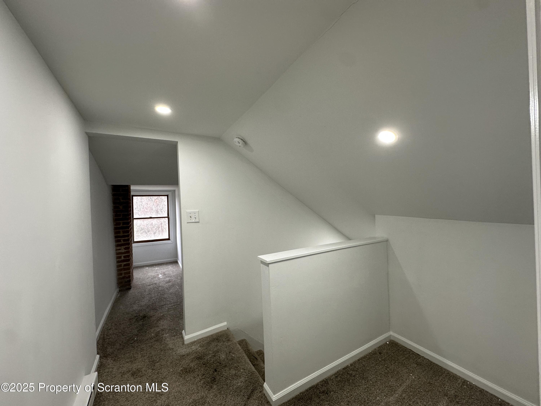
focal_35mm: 14
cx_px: 270
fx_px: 219
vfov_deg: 85.7
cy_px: 203
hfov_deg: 102.1
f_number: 2.2
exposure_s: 1/120
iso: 160
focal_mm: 2.22
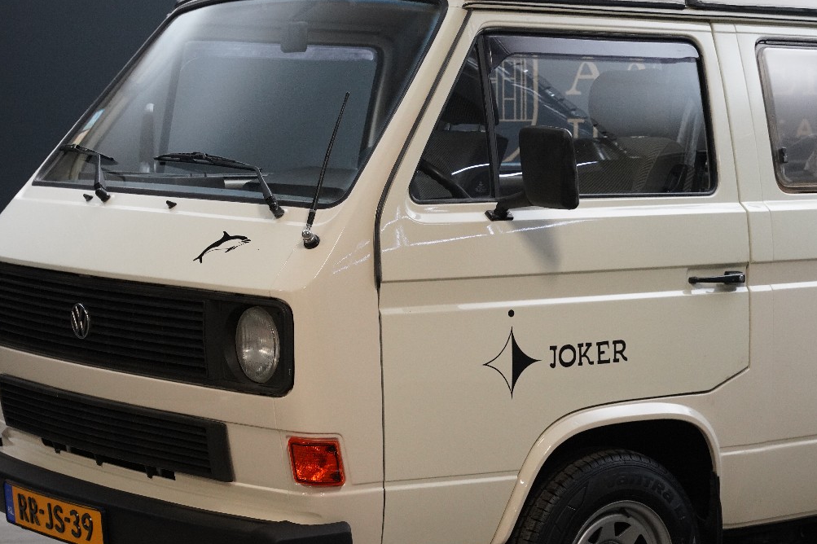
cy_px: 370
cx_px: 606
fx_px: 2068
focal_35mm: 91
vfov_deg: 15.0
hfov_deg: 22.2
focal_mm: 47.6
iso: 1250
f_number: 6.3
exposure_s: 1/15
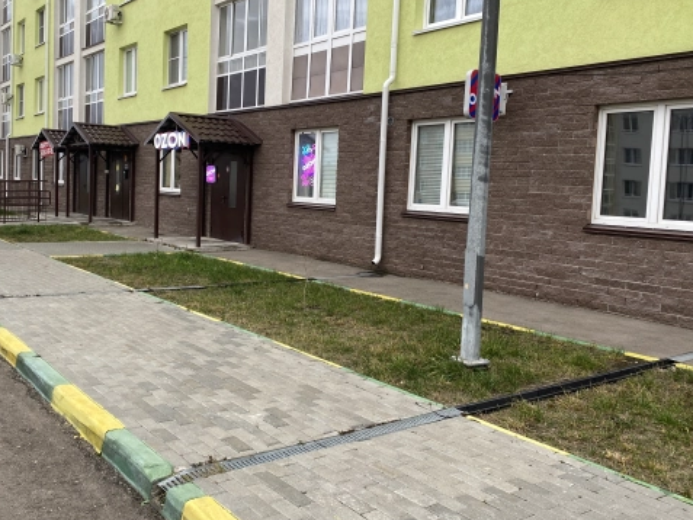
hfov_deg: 53.5
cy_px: 231
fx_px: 681
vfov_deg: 41.7
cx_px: 272
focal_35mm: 34
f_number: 1.8
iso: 32
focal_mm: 4.25
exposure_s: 1/229
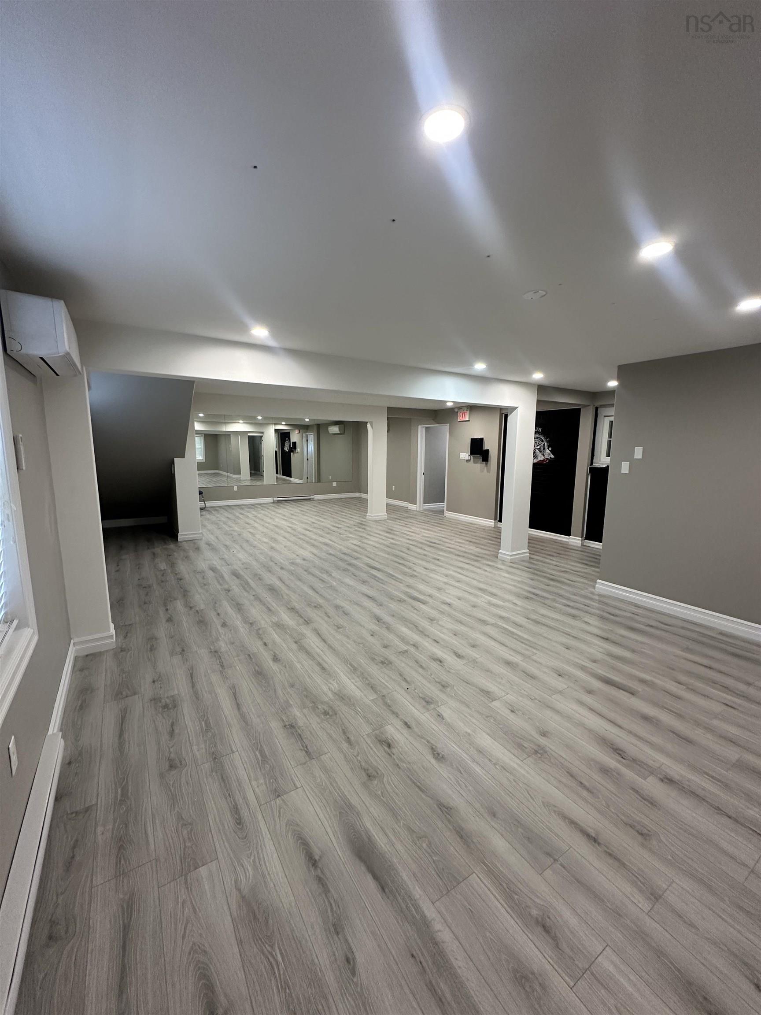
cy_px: 508
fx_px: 410
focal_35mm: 14
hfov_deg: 85.7
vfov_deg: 102.1
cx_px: 380
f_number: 2.2
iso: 250
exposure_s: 1/120
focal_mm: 2.22
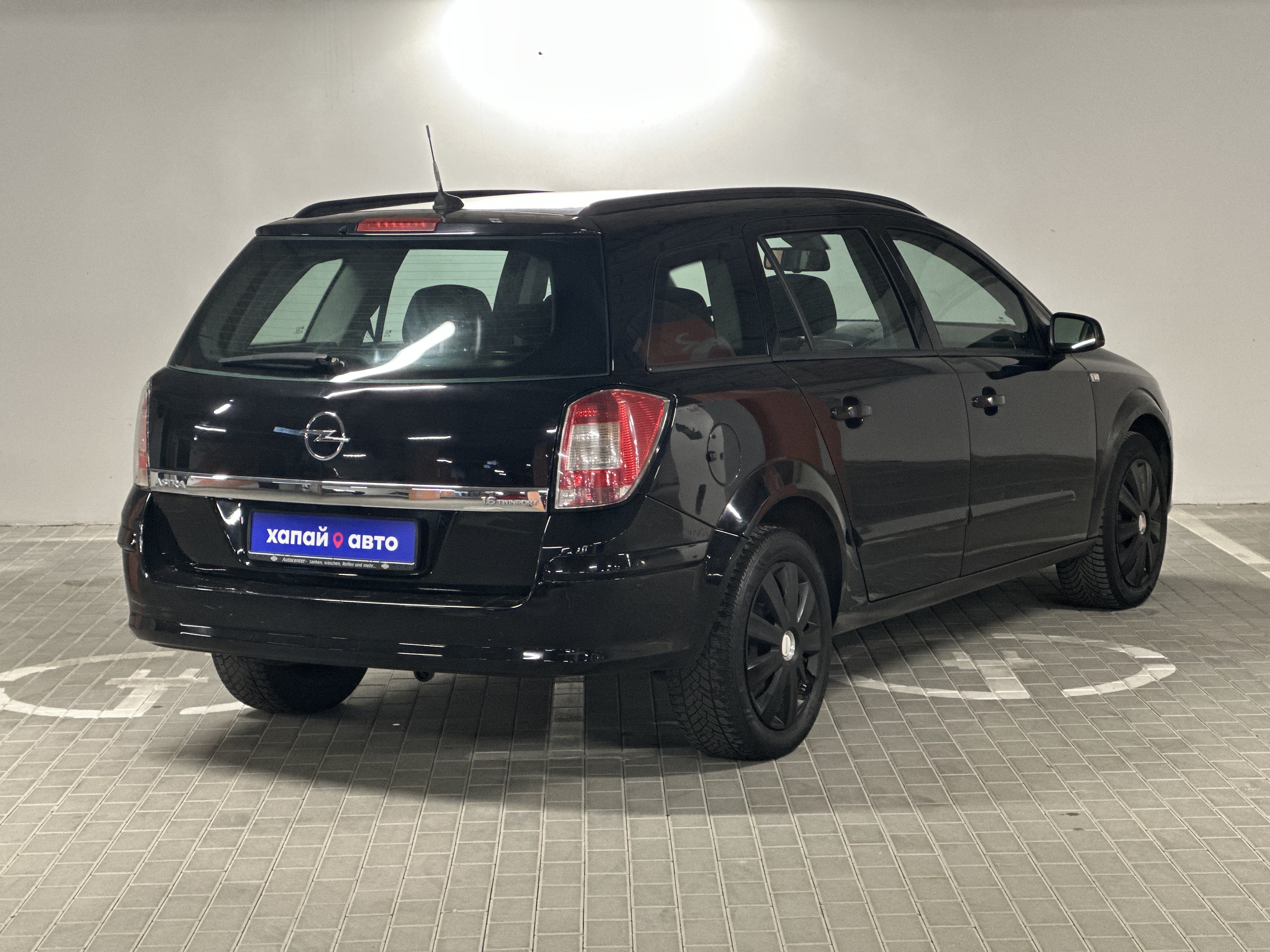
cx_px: 635
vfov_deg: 19.1
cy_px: 476
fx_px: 2825
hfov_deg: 25.3
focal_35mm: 77
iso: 320
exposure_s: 1/25
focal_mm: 9
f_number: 2.8
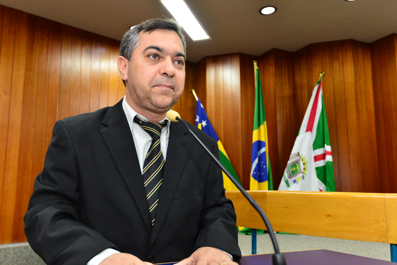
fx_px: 386
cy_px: 132
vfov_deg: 37.9
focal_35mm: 35
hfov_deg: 54.4
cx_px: 198
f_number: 5.6
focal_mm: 35
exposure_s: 1/60
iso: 2500
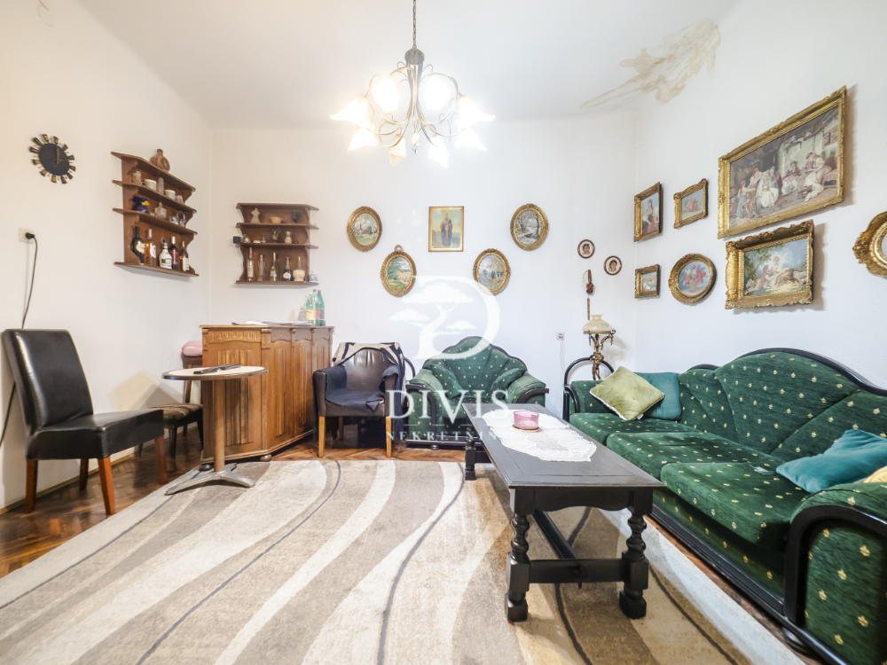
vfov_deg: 85.7
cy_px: 332
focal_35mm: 14
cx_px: 444
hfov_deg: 102.1
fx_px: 359
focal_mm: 7
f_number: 4
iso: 400
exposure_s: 1/10
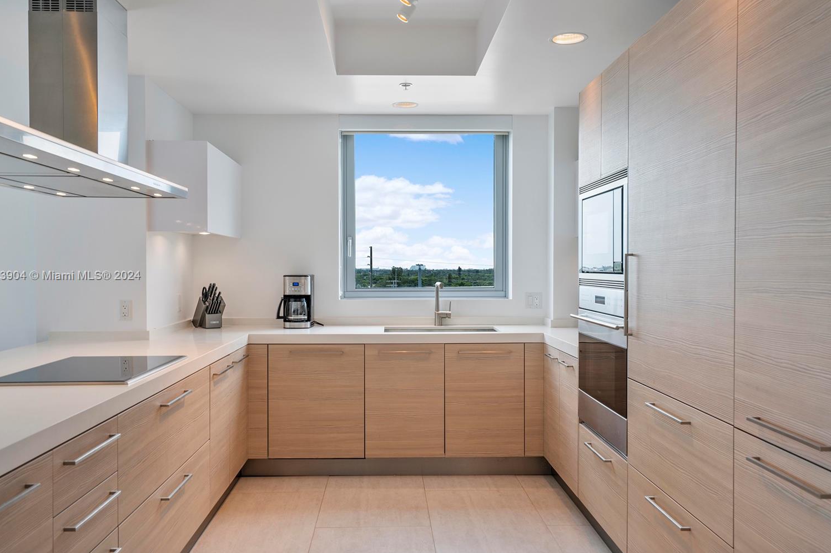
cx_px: 407
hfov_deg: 60.3
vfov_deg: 42.3
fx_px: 715
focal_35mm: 31
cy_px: 276
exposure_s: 1/80
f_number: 8
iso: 320
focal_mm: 29
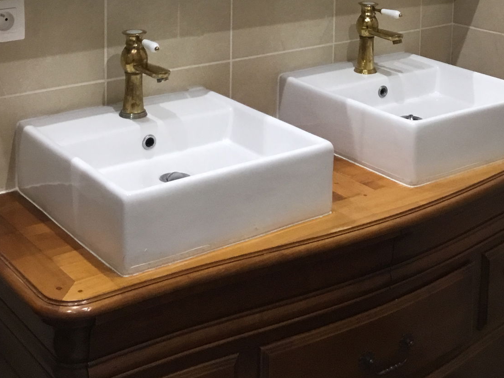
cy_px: -47
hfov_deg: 32.2
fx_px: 874
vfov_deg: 22.9
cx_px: 266
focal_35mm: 60
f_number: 2.4
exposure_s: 1/33
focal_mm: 3.3
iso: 125
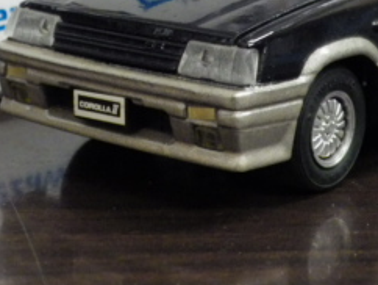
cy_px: -60
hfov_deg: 14.9
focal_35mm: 132
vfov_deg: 11.0
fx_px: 1443
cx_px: 159
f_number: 3.8
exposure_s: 1/40
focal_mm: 9
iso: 800
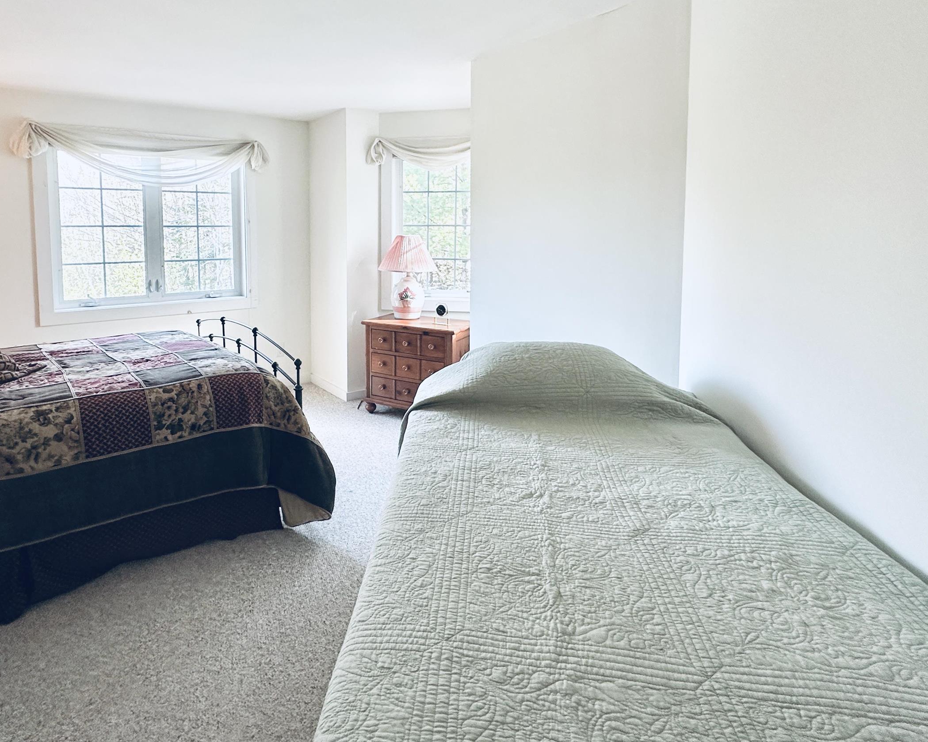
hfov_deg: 79.4
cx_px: 368
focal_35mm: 20
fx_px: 549
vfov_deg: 66.8
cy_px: 269
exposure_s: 1/60
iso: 160
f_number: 2.2
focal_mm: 2.22
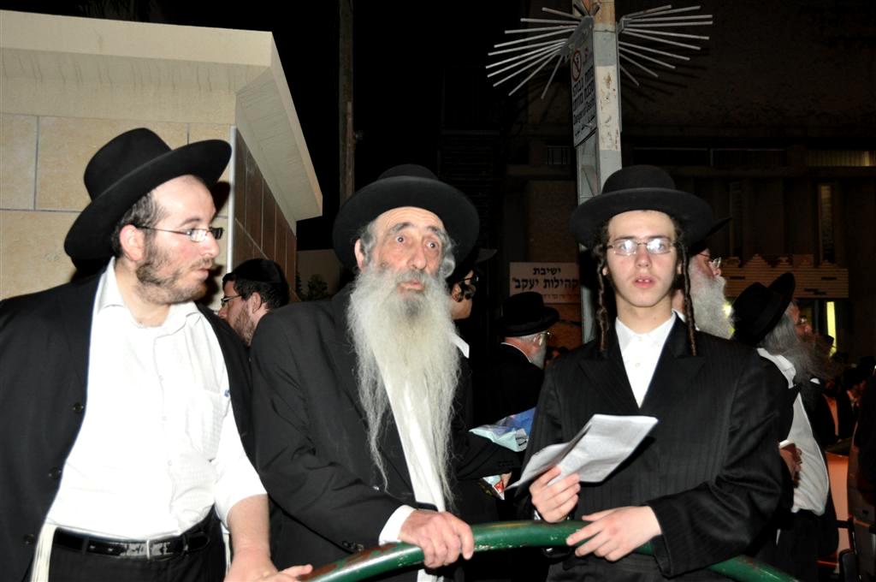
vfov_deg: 32.9
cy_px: 291
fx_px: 984
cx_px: 438
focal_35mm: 40
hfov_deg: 48.0
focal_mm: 27
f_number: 4
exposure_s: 1/60
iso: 800
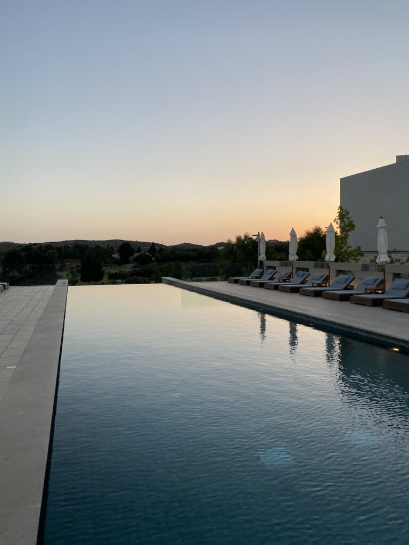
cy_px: 272
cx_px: 204
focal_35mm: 26
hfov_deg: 53.1
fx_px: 410
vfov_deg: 67.3
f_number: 1.8
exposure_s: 1/307
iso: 32
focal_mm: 4.25
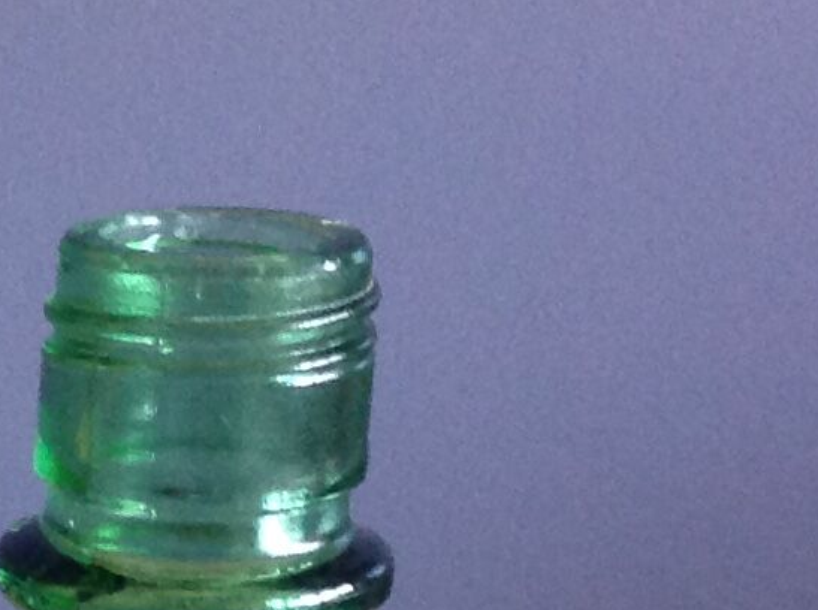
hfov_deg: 11.5
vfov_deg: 8.3
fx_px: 3915
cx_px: -345
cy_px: 1370
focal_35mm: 166
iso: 160
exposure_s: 1/15
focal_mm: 4.28
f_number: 2.4
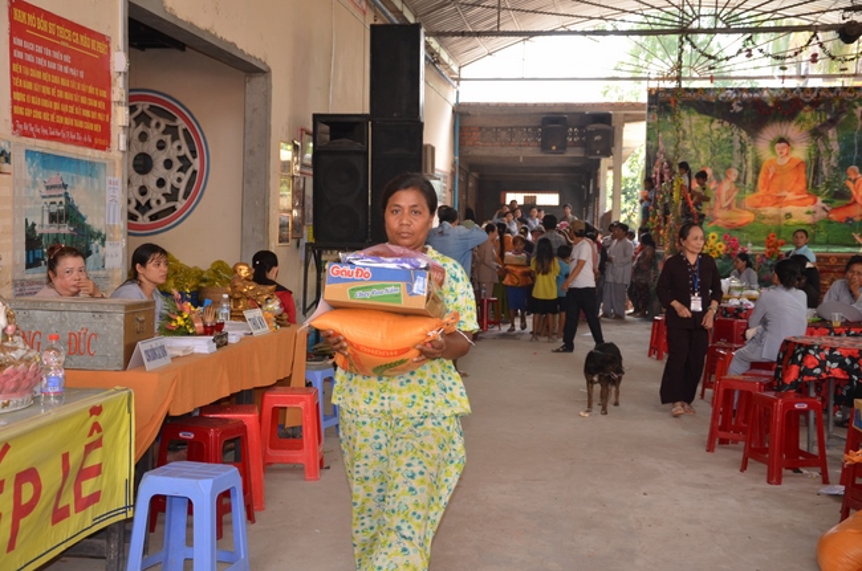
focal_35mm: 45
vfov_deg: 29.8
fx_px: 1076
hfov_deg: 43.7
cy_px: 286
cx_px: 431
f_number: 4.5
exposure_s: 1/250
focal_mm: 30
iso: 640
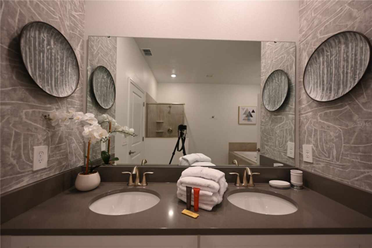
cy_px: 124
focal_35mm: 14
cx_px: 186
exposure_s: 1/125
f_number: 2.8
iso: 400
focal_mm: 14
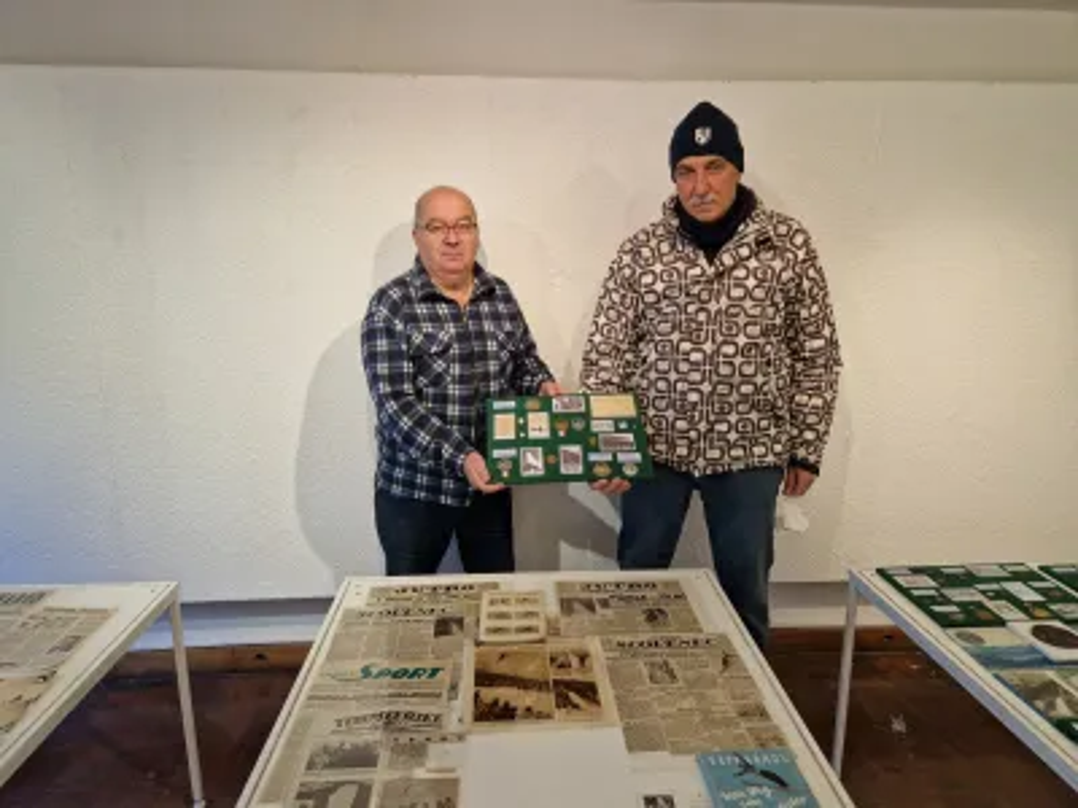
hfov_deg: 73.9
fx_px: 716
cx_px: 539
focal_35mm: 23
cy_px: 404
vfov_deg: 58.9
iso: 160
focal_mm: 5.4
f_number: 1.8
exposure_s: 1/180
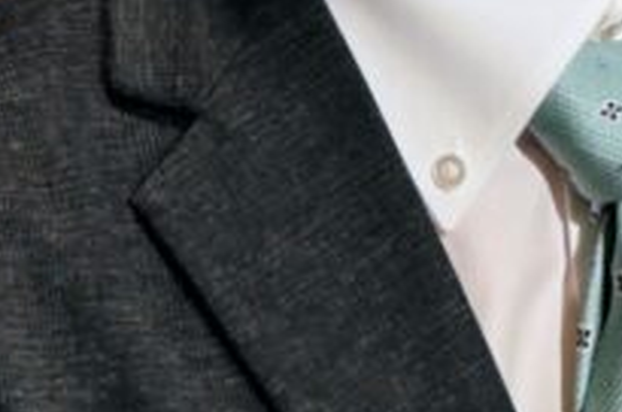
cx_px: 698
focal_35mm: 320
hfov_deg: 6.4
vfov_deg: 4.3
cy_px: -141
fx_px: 5520
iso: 3600
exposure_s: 1/60
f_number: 6
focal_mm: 64
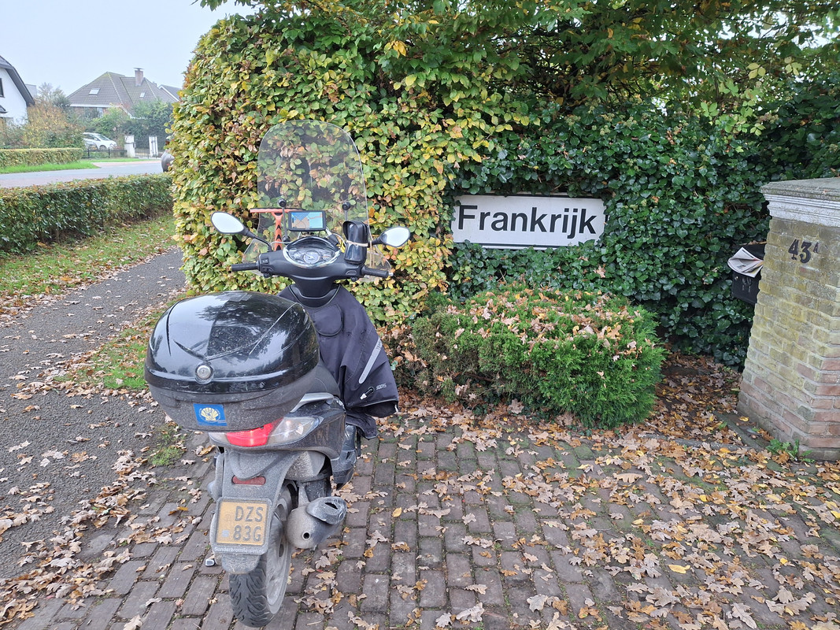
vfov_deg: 54.9
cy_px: 315
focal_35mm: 25
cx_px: 420
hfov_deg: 69.4
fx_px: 607
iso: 160
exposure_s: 1/100
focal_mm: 4.69
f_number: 1.8
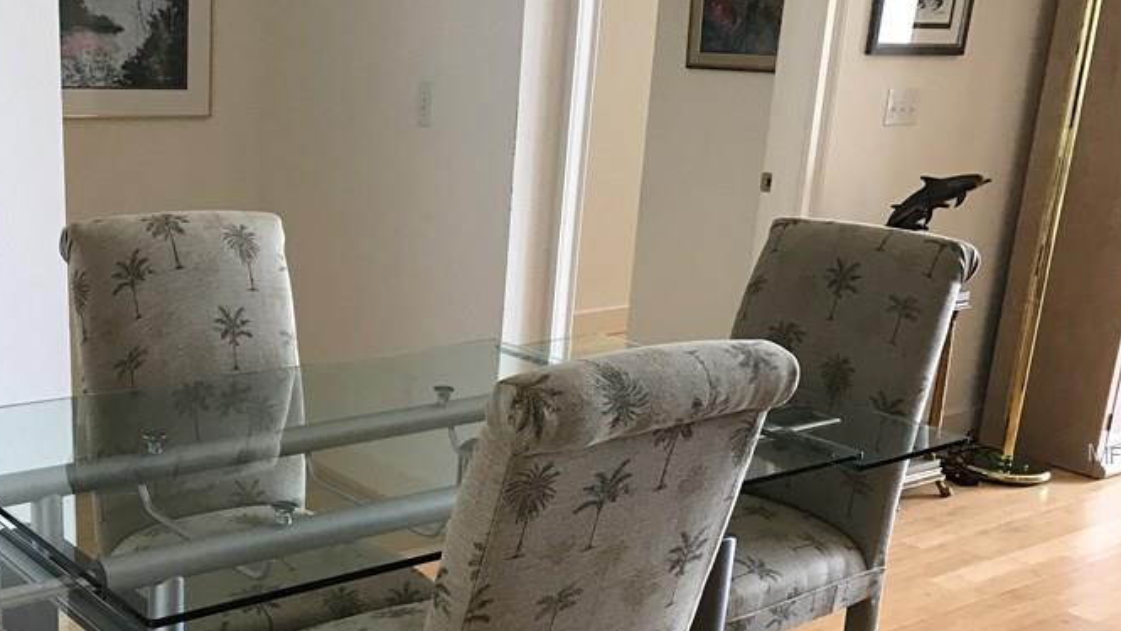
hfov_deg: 42.8
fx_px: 1397
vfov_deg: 25.2
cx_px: 327
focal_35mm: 47
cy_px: 454
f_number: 1.8
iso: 40
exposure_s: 1/17
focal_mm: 3.99
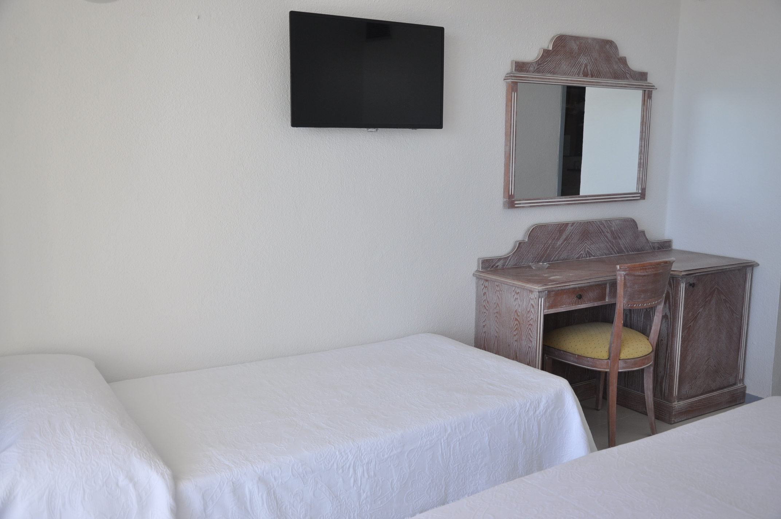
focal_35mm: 36
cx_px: 390
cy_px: 260
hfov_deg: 53.2
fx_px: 780
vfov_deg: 36.8
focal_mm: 24
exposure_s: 1/125
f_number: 5.6
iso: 400
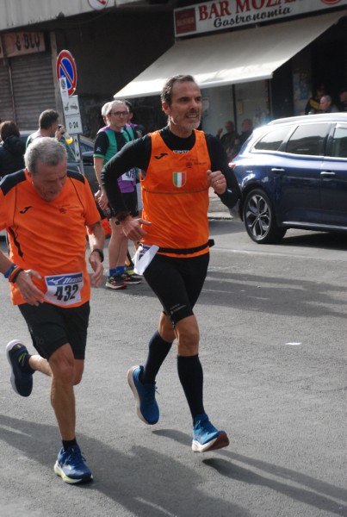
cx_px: 174
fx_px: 1338
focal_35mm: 93
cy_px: 258
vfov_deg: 21.9
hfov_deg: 14.8
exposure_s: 1/1000
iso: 1000
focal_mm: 62
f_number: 5.3
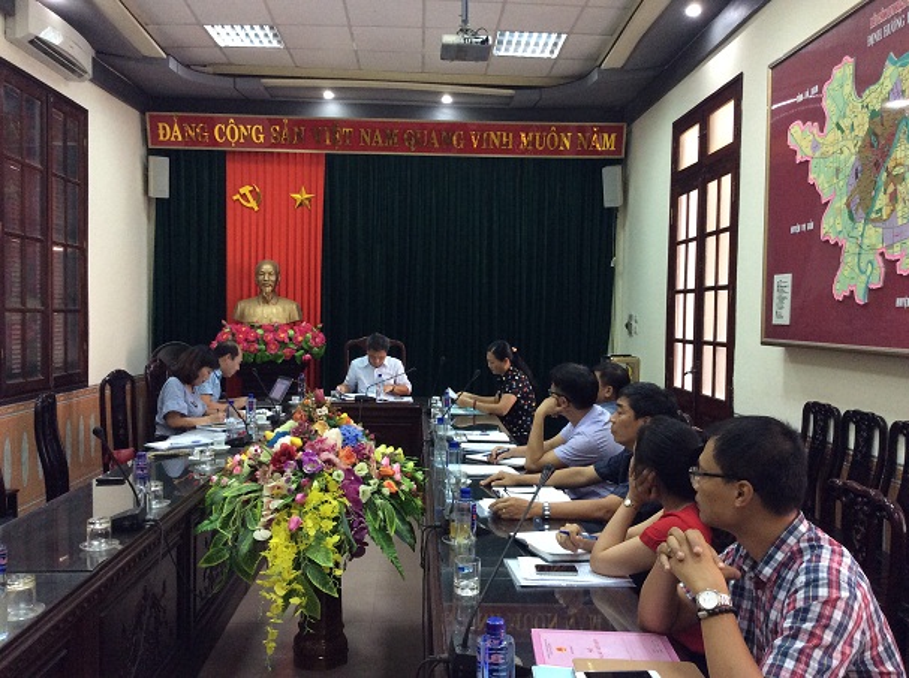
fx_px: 839
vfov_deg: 44.0
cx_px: 454
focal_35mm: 32
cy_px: 339
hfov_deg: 56.9
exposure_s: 1/25
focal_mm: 3.3
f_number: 2.4
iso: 160
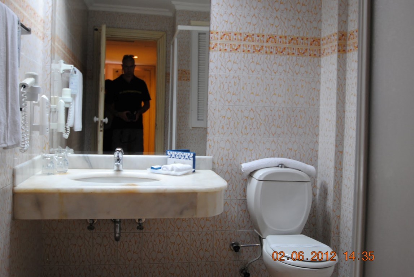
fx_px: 415
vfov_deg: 37.0
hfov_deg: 53.1
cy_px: 138
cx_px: 207
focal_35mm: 36
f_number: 4.5
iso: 400
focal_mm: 24
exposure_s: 1/20
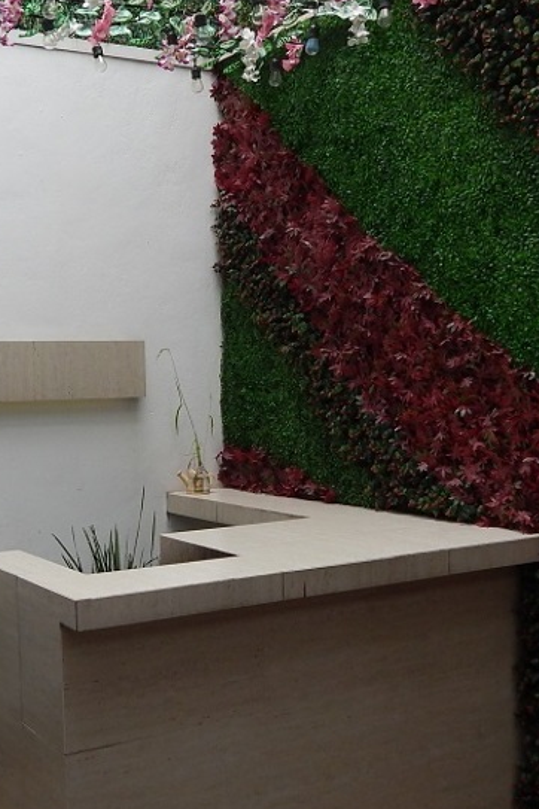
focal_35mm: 47
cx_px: 104
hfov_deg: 28.0
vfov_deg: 41.9
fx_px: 1055
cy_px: 420
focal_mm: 4
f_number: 3
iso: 125
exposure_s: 1/250
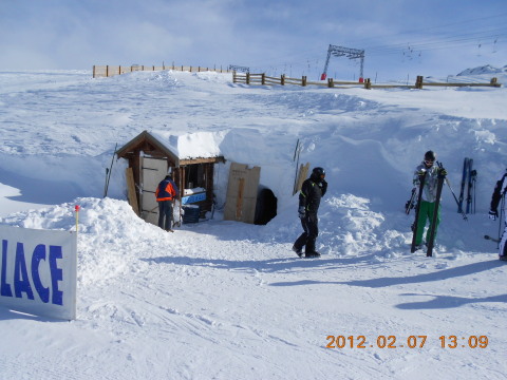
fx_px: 381
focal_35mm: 26
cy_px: 190
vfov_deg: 53.1
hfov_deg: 67.3
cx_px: 254
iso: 80
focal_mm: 4.6
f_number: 8
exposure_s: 1/400
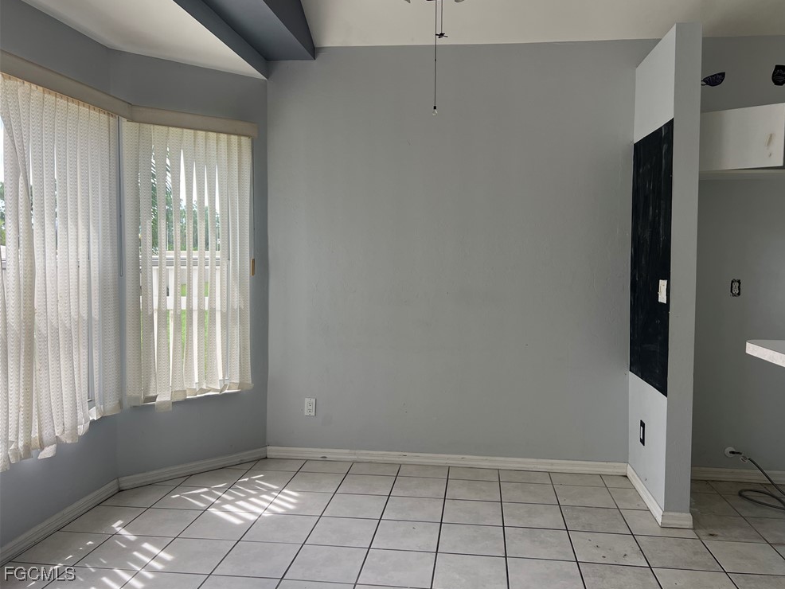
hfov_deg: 65.3
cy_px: 286
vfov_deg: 51.4
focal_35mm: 27
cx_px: 407
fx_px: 612
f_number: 1.5
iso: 40
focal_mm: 5.7
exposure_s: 1/262
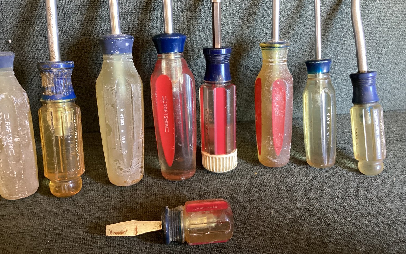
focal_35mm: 33
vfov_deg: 38.3
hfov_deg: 58.1
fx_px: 365
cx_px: 202
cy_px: 112
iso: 320
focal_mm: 3.3
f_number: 2.4
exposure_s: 1/50
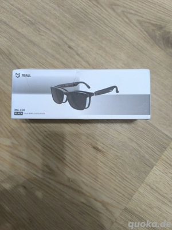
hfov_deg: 58.9
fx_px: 152
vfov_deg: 73.9
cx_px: 86
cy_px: 115
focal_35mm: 23
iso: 1000
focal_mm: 6.14
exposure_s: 1/50
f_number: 1.65
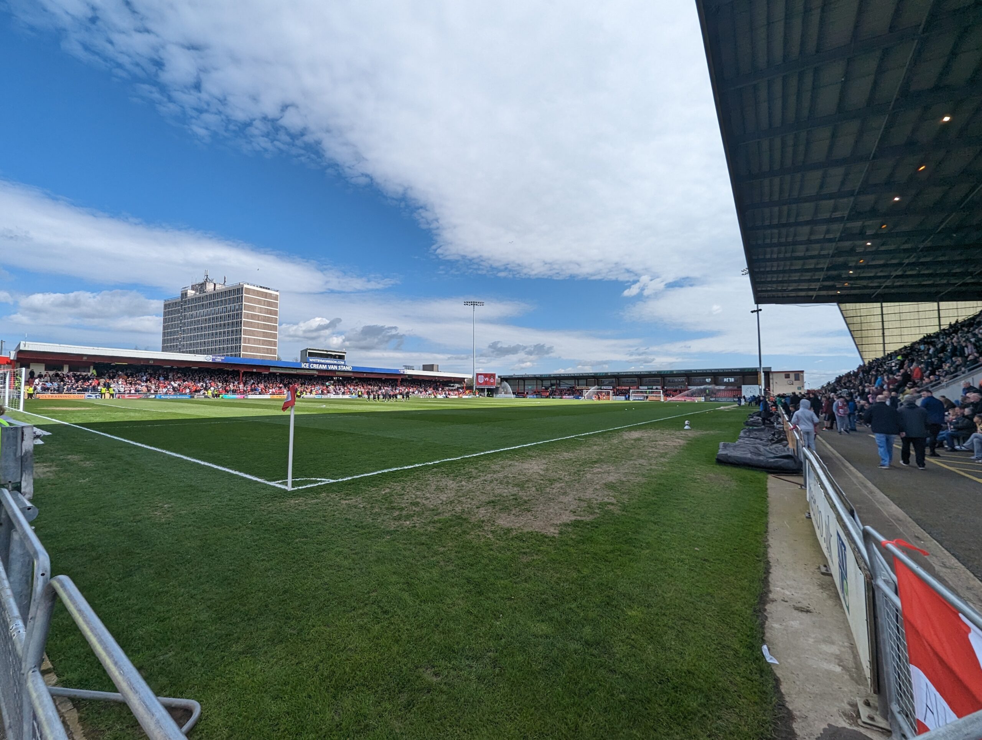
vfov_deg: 90.1
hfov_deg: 106.1
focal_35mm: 13
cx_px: 491
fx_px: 369
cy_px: 370
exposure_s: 1/1689
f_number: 2.2
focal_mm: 1.95
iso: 48
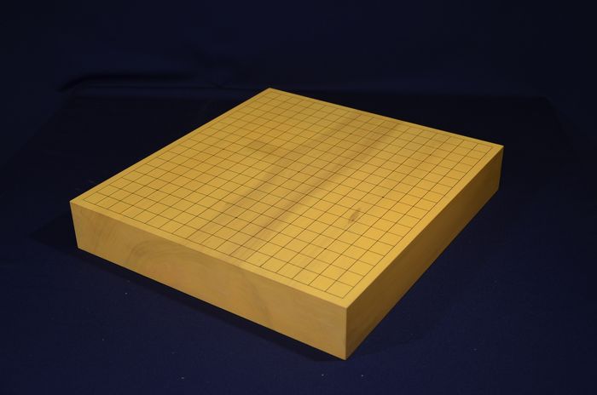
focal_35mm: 48
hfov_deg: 41.2
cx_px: 298
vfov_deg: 28.0
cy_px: 198
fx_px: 795
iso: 400
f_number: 4.2
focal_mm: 32
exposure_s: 1/30
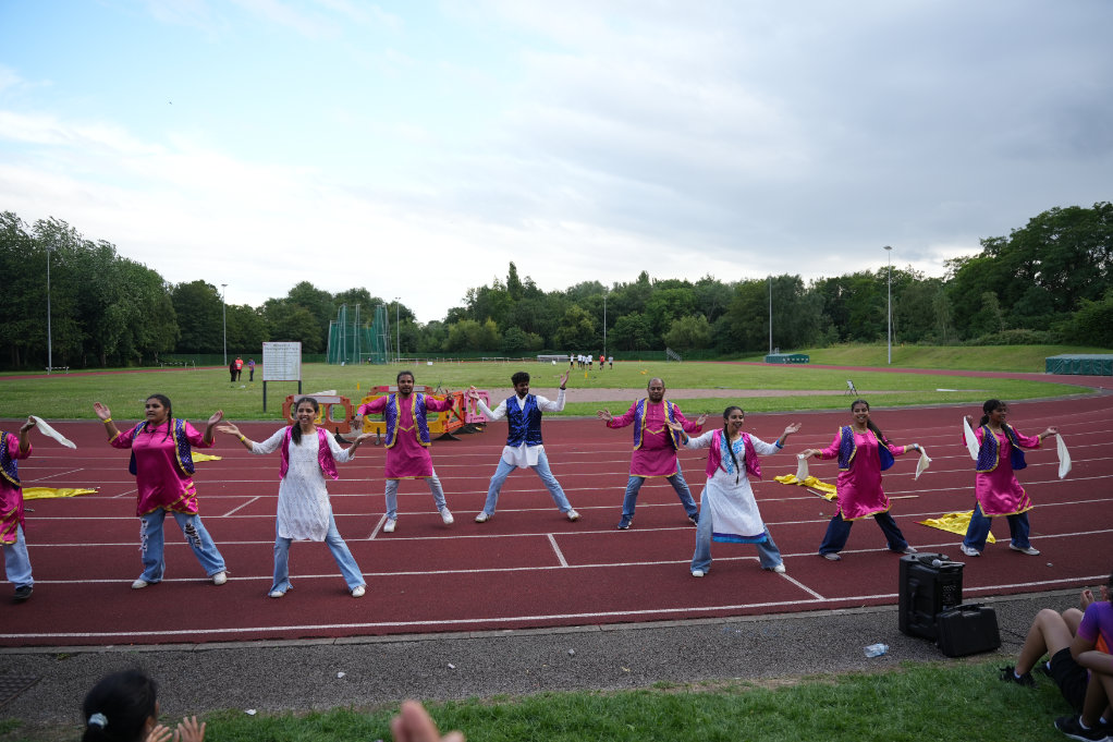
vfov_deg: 53.1
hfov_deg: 73.8
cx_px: 556
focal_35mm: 24
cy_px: 371
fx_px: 742
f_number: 2.8
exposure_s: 1/800
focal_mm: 24
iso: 250
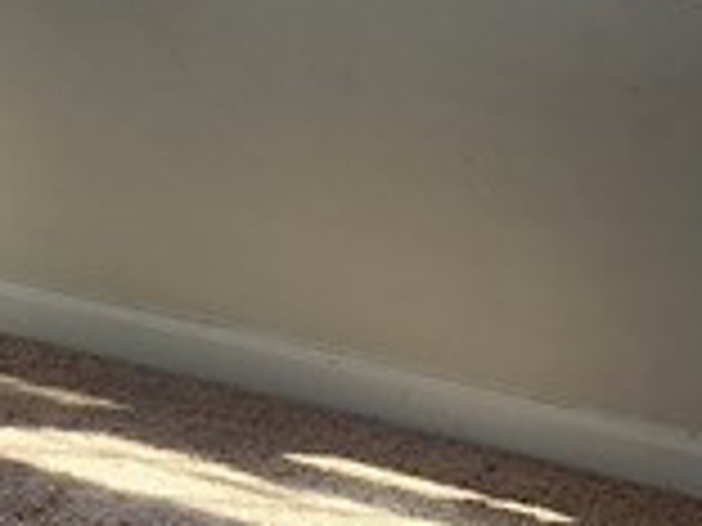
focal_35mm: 151
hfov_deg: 13.0
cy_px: -130
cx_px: 639
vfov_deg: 9.7
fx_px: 3062
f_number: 1.8
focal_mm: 6.4
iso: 32
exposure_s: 1/180
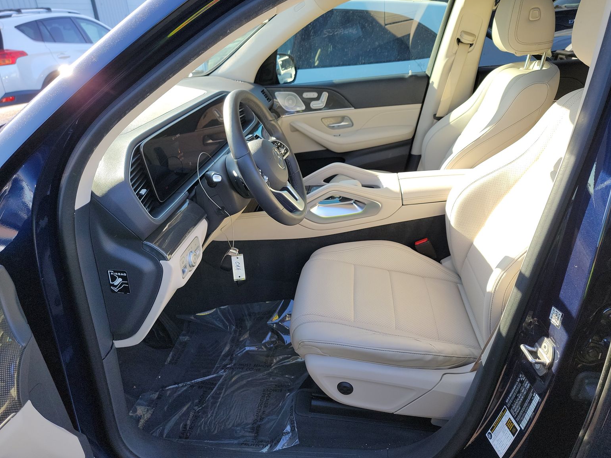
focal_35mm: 25
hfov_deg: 69.4
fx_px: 441
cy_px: 220
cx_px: 317
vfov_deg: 54.9
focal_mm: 6.7
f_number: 1.8
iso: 54
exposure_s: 1/119
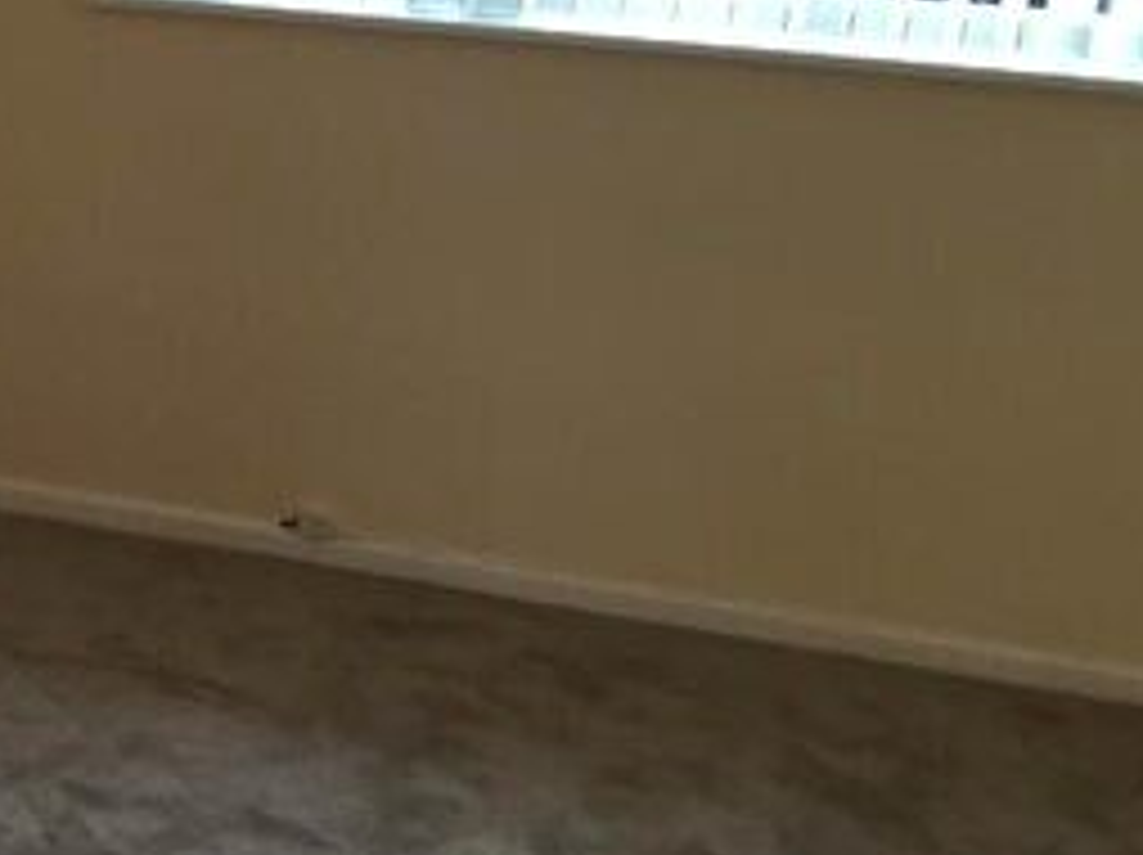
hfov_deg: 21.9
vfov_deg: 18.4
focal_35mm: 80
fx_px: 2639
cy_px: 376
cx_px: -356
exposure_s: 1/33
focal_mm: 4.15
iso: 50
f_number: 2.2
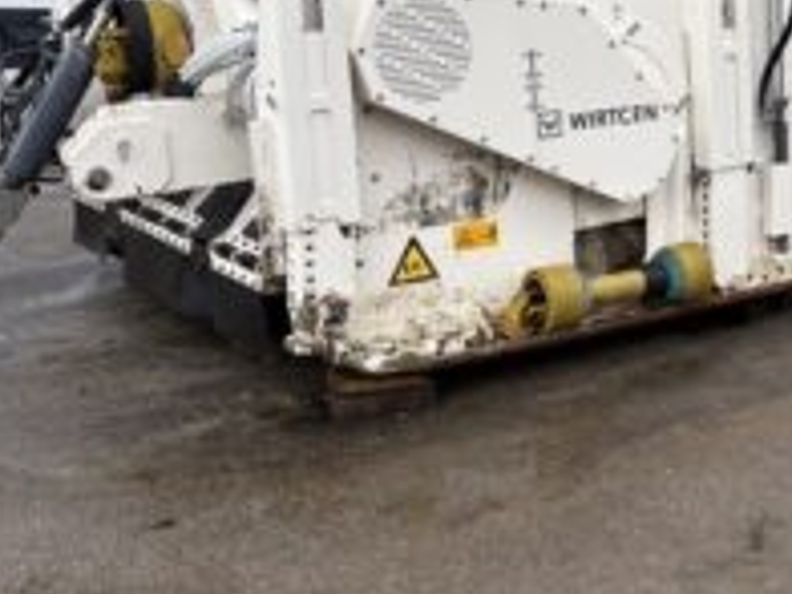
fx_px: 1213
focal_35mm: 53
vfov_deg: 27.1
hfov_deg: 33.5
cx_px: 764
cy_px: 137
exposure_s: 1/503
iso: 50
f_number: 1.6
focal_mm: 5.96
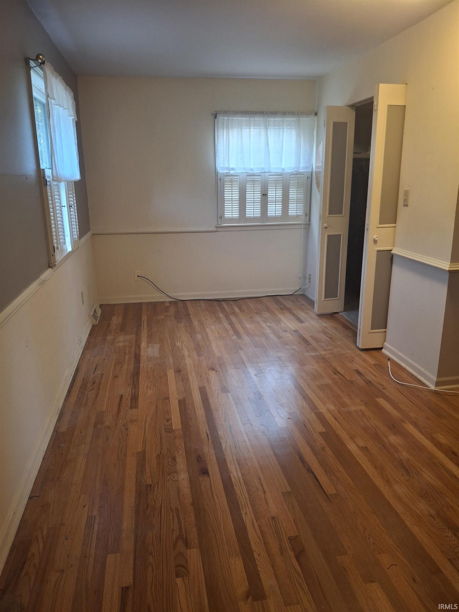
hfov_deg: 54.9
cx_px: 230
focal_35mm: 25
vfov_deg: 69.4
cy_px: 306
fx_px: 442
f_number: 1.8
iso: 200
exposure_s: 1/50
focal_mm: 4.69
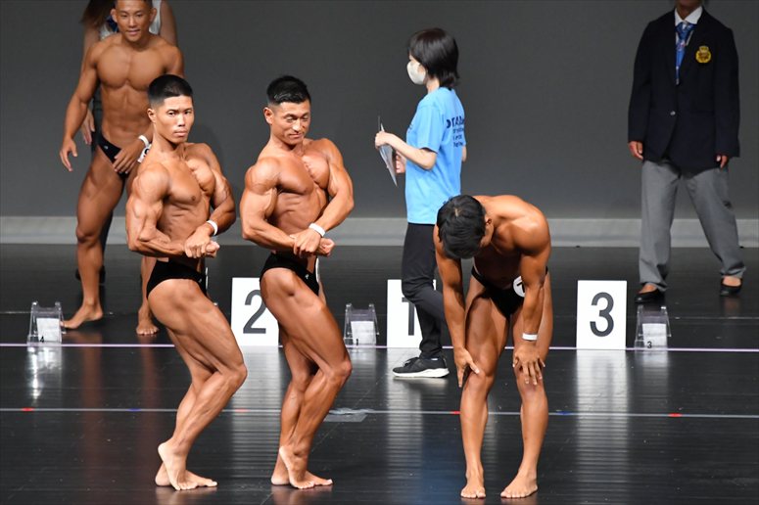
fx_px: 7270
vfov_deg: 4.0
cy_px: 252
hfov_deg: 6.0
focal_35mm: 345
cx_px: 380
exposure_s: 1/400
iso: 5000
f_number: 5.6
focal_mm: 230
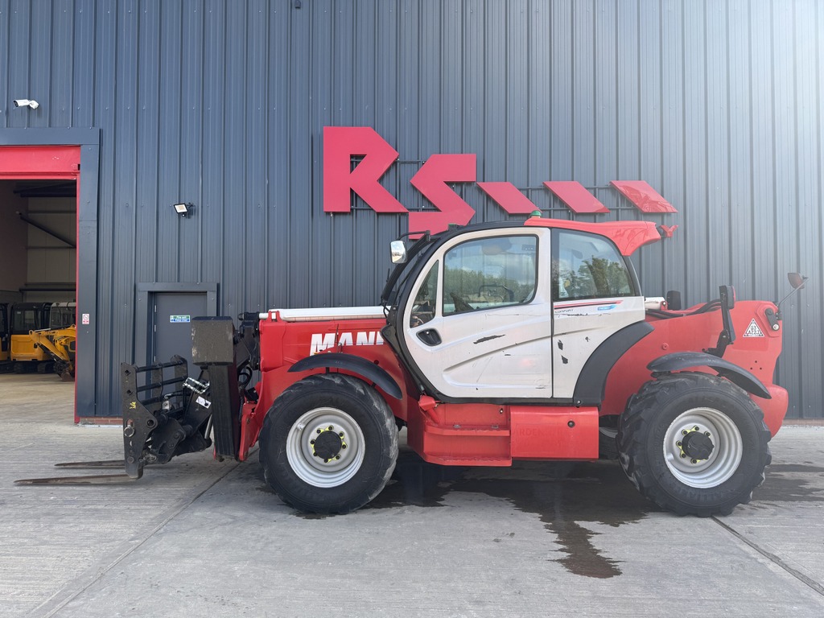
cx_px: 412
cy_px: 309
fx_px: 571
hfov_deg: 71.6
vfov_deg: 56.8
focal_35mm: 24
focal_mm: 6.76
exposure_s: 1/840
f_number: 1.78
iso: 80
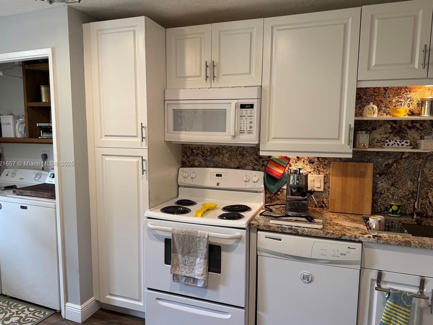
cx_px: 209
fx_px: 313
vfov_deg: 54.9
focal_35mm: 25
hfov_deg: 69.4
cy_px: 164
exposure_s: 1/120
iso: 160
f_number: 1.78
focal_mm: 6.76
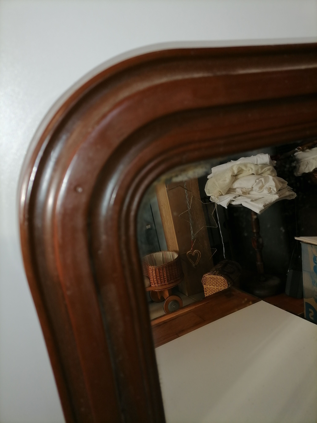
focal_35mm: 26
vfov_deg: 67.3
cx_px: 158
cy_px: 212
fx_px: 317
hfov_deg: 53.1
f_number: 1.8
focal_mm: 5.4
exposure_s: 1/100
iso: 64
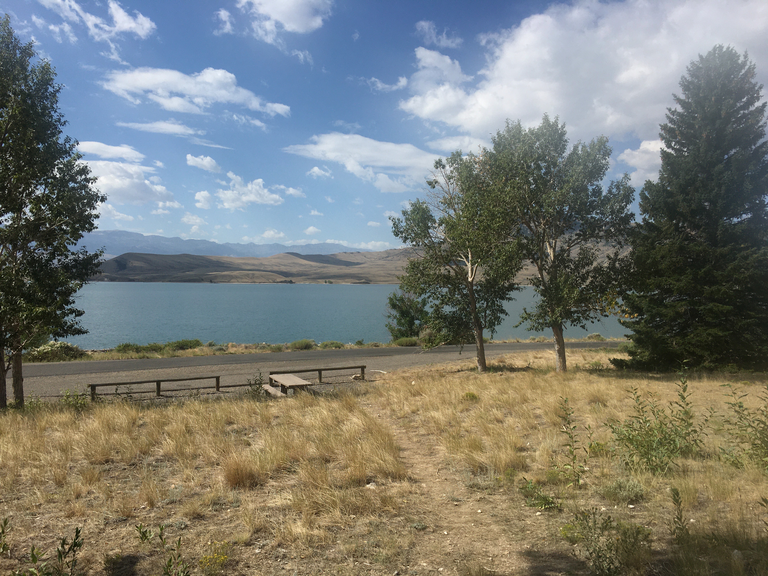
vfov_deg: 48.2
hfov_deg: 61.7
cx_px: 384
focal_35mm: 29
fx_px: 643
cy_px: 288
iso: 25
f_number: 2.2
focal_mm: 4.15
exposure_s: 1/3077
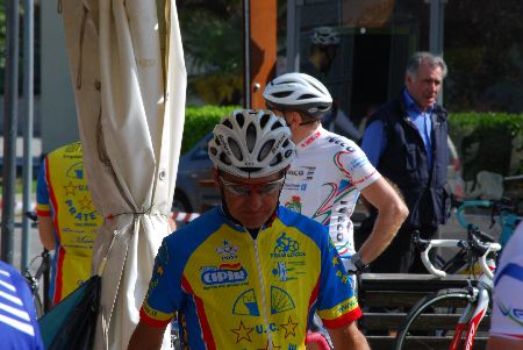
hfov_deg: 6.9
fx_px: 4362
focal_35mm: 300
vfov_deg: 4.6
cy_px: 175
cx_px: 262
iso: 200
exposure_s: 1/100
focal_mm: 200
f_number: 16
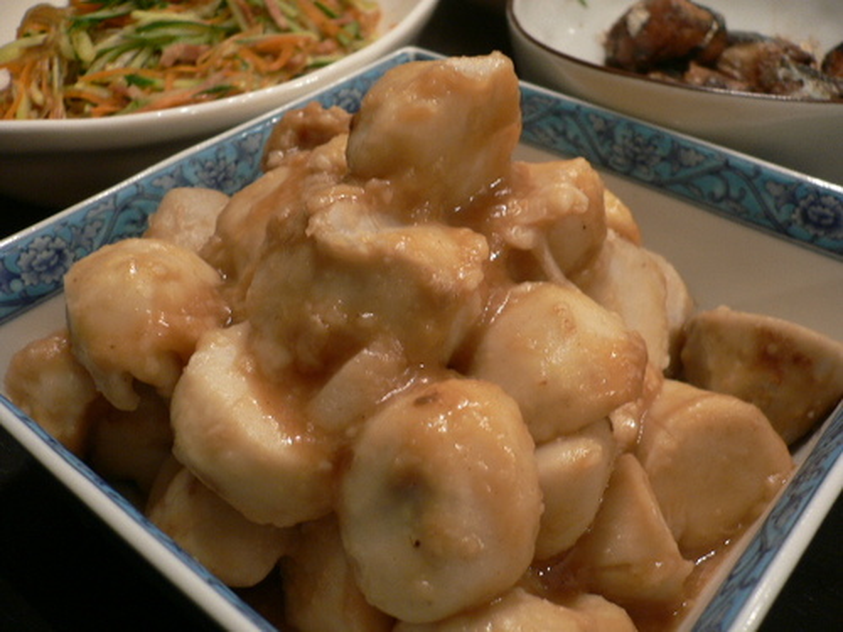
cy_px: 316
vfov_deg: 40.7
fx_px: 852
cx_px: 422
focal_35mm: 35
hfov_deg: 52.6
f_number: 2.8
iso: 100
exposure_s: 1/8
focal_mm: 5.8
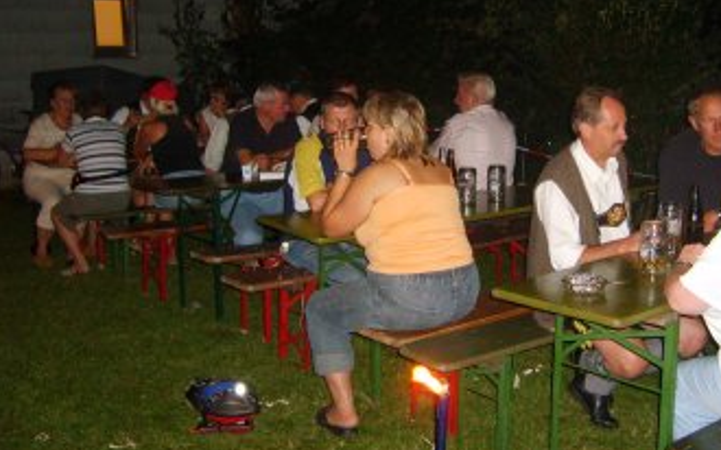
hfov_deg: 44.1
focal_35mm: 45
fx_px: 884
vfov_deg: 28.5
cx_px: 433
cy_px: 181
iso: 235
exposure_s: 1/45
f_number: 2.8
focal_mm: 5.8
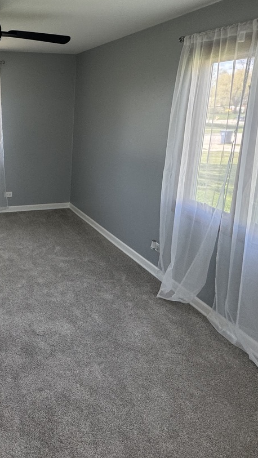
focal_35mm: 27
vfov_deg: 69.1
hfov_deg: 39.4
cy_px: 182
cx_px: 20
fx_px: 328
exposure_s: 1/120
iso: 160
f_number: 2.2
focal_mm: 2.22
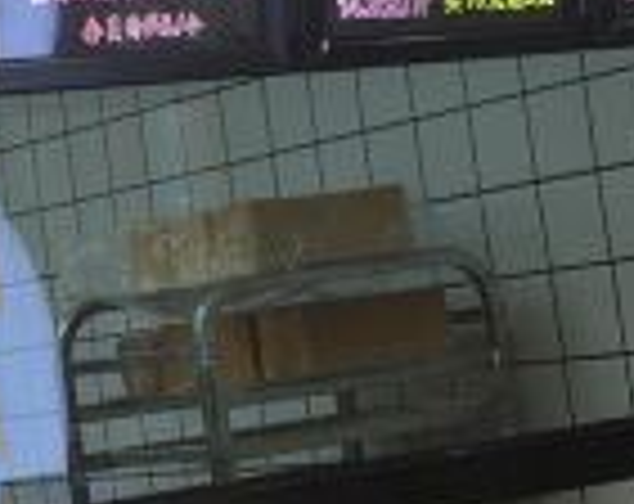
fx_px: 2638
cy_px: 191
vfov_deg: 10.9
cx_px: 4
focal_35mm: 141
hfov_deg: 13.5
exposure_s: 1/50
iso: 25
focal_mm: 4.15
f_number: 2.2
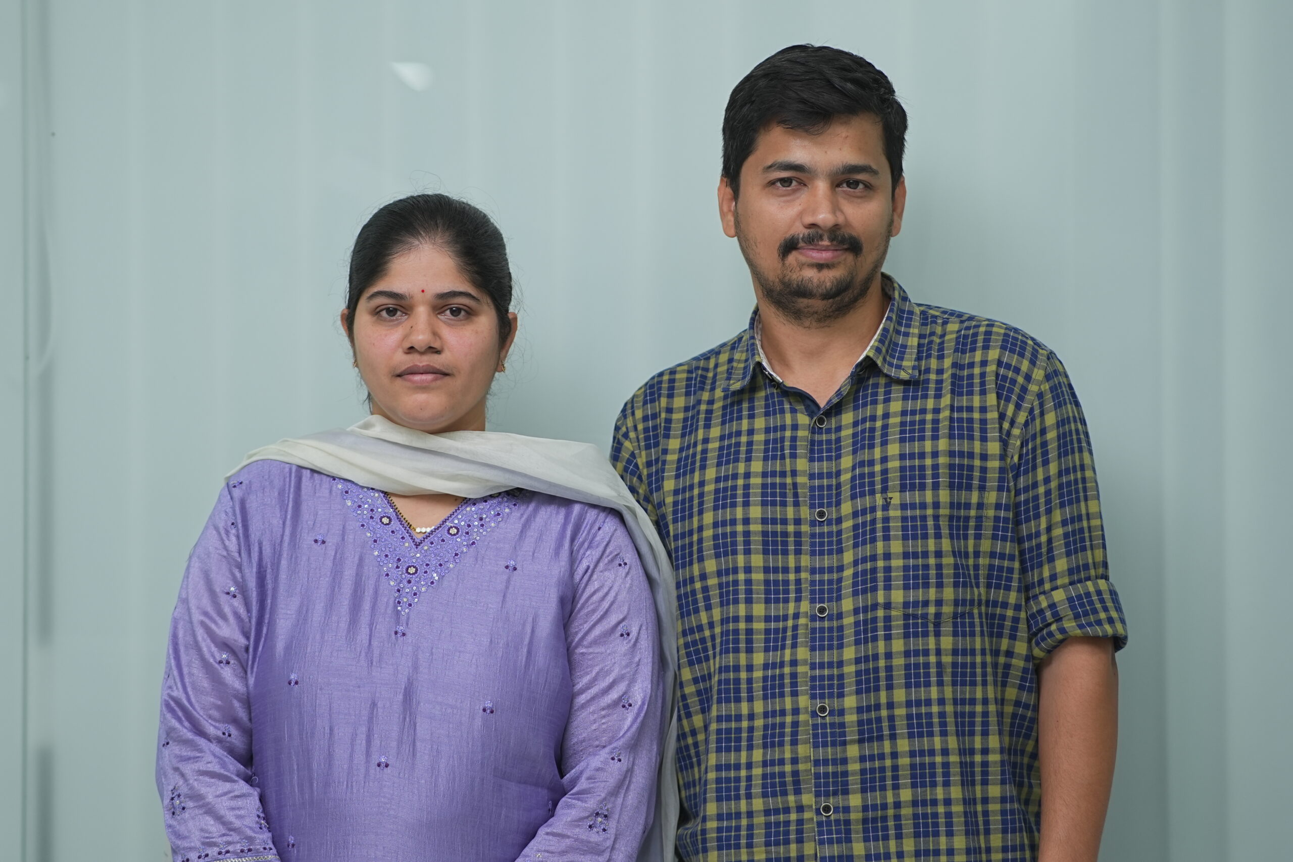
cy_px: 431
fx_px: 4561
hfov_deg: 16.1
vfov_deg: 10.8
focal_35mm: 127
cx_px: 646
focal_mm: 85
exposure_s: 1/125
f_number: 1.8
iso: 200
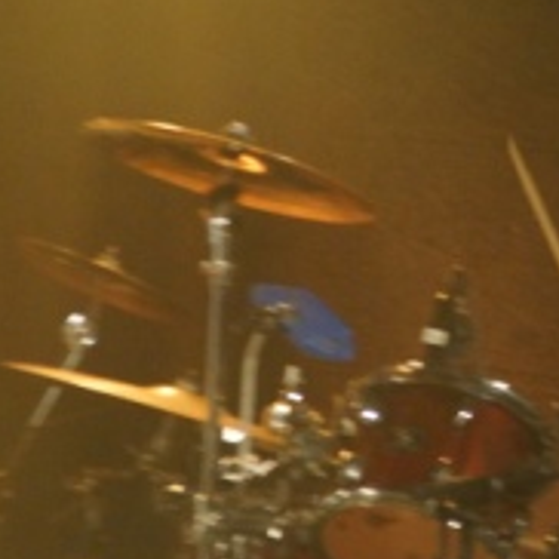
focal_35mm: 657
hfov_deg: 2.7
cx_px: 565
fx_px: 12003
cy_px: 144
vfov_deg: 2.7
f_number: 6.3
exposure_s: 1/40
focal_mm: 210
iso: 3200
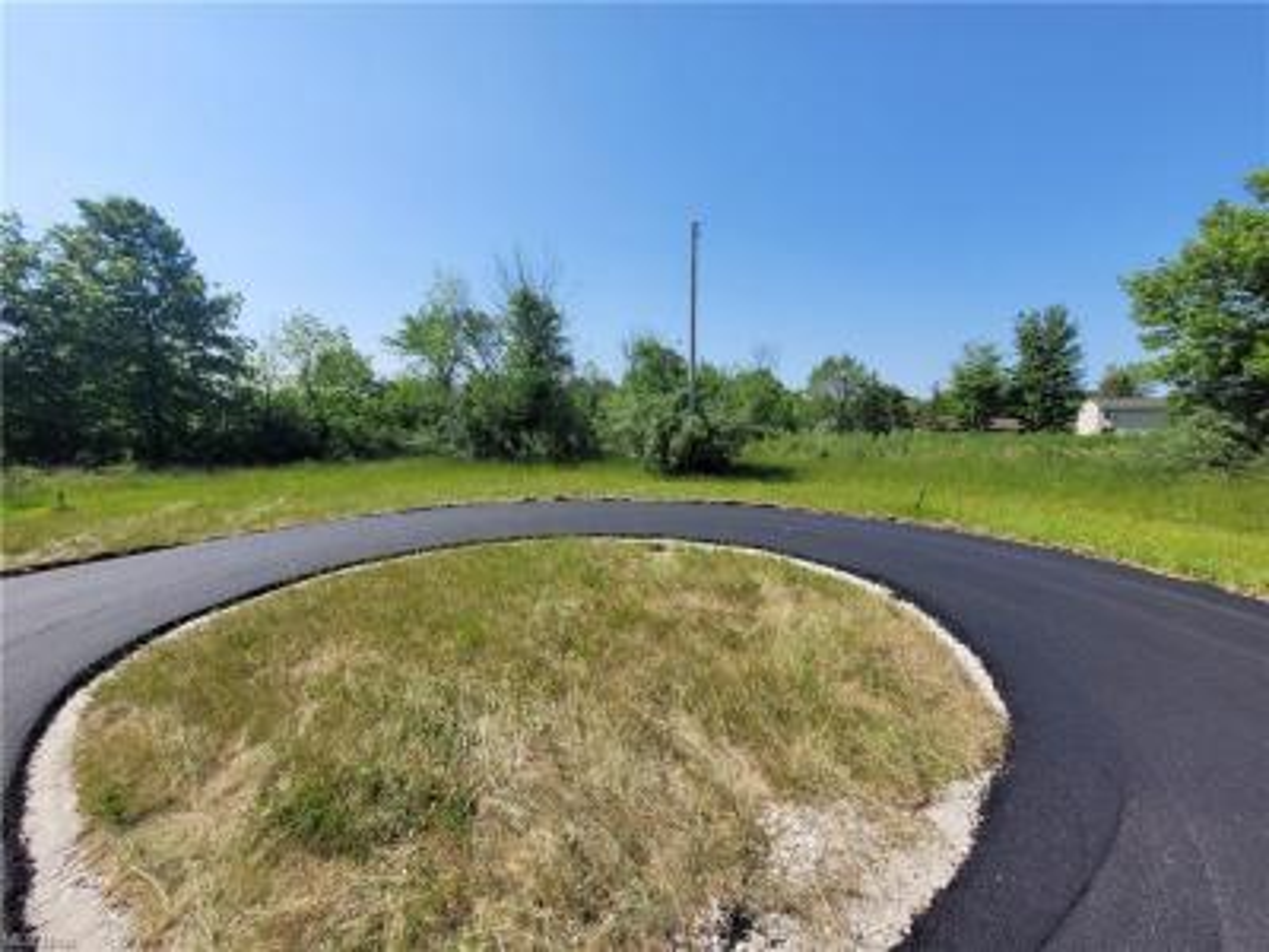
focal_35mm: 13
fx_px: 477
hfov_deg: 106.2
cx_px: 634
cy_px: 476
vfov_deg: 89.9
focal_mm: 1.74
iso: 40
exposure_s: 1/1505
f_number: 2.2
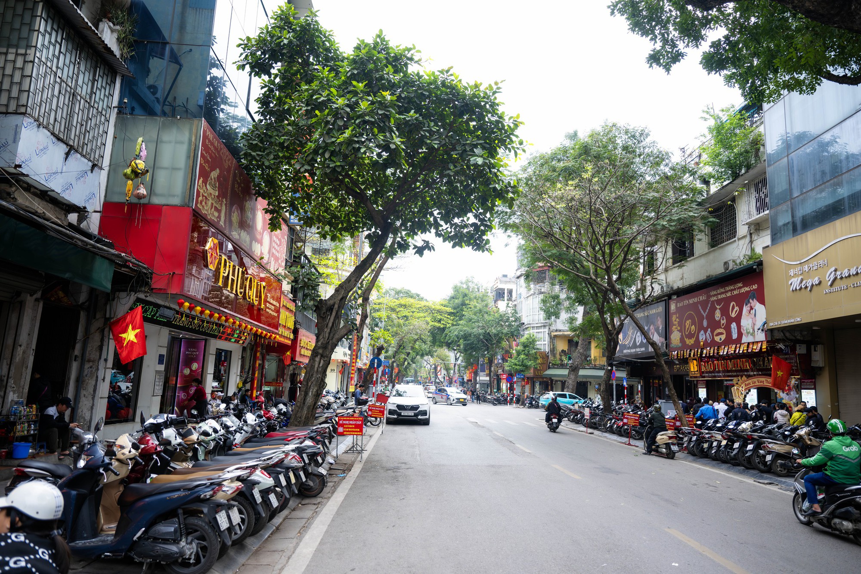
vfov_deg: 53.1
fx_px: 574
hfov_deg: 73.7
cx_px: 430
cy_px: 287
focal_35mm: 24
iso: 250
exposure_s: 1/400
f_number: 2.8
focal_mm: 24
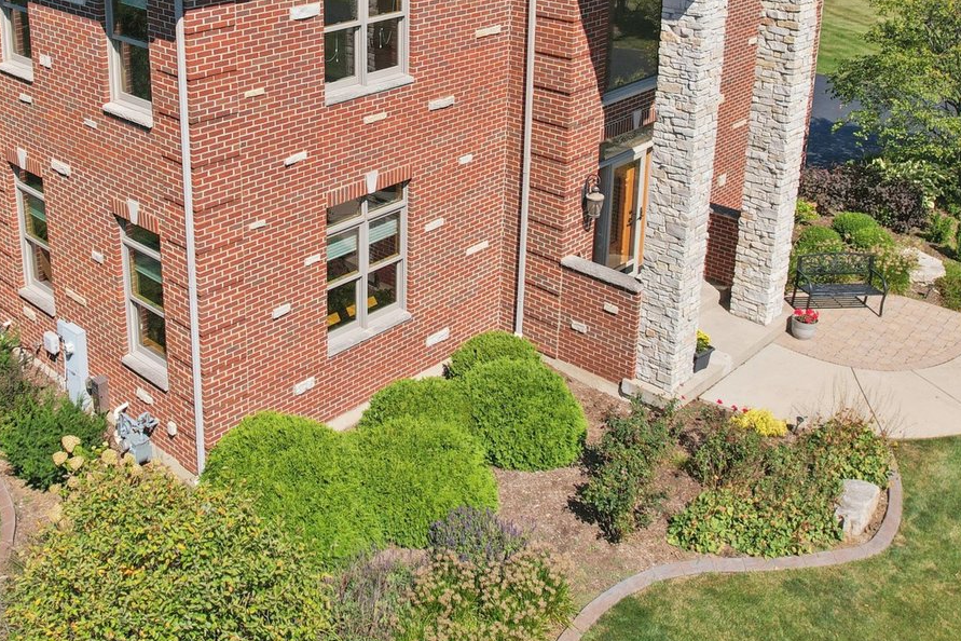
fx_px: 1068
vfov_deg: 32.2
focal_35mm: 40
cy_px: 96
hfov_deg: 47.9
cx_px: 344
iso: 110
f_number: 2.8
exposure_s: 1/350
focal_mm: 8.38
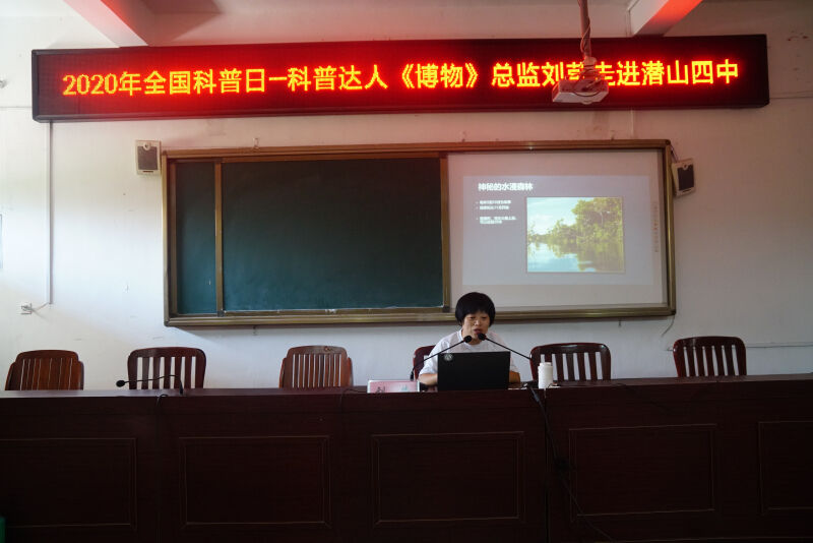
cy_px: 272
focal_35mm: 27
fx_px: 610
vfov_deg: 48.0
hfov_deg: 67.4
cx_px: 406
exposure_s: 1/60
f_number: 4
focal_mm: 18
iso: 1600
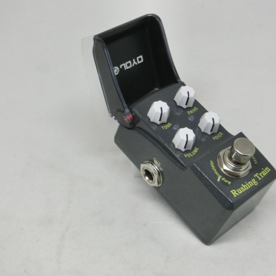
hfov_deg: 27.6
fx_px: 559
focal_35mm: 62
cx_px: 169
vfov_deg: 27.7
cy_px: 138
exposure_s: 1/125
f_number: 4.7
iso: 125
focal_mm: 9.3
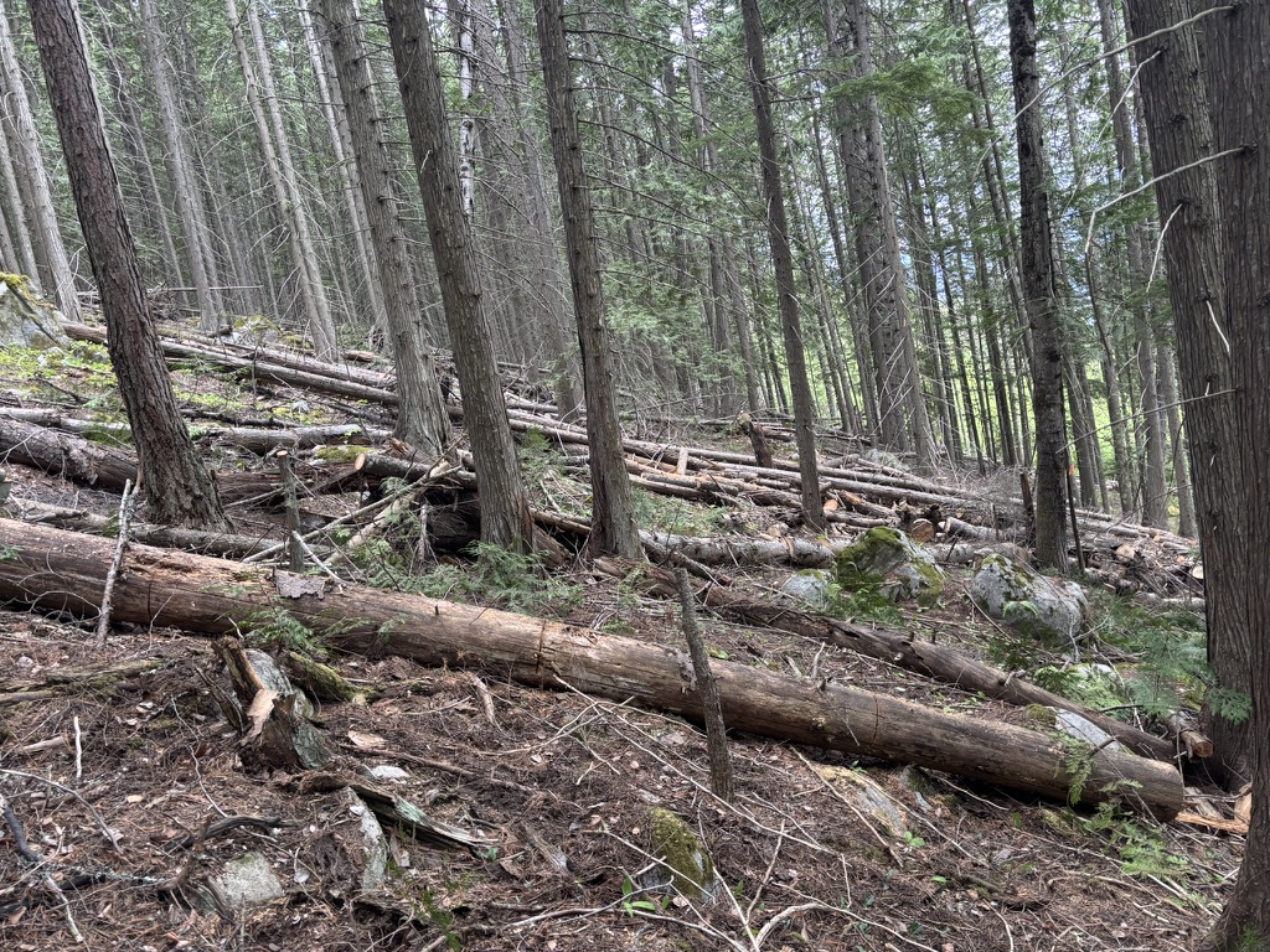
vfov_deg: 53.1
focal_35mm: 26
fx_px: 954
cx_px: 635
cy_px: 476
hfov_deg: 67.3
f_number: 1.6
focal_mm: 5.96
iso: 125
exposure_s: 1/121
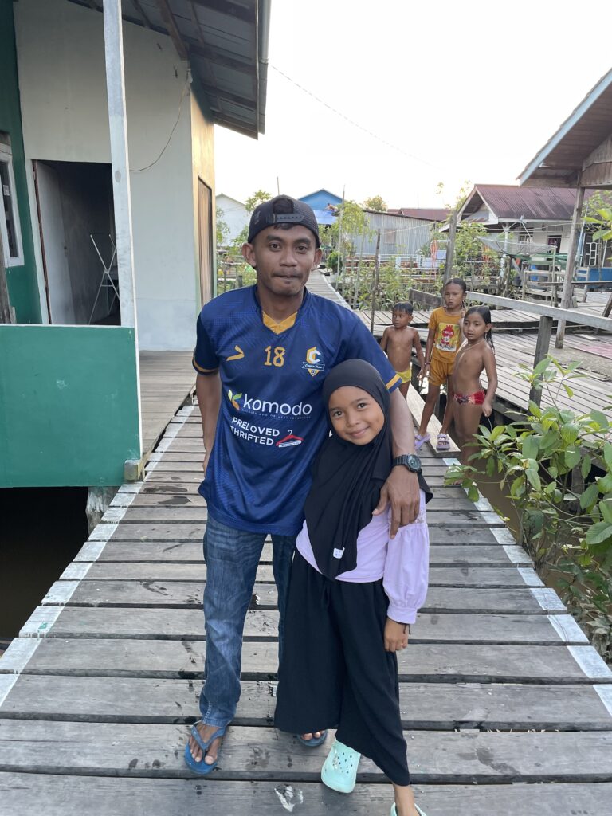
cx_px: 306
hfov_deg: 53.1
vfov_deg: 67.3
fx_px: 613
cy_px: 408
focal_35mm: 26
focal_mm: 4.2
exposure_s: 1/121
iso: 100
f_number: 1.6
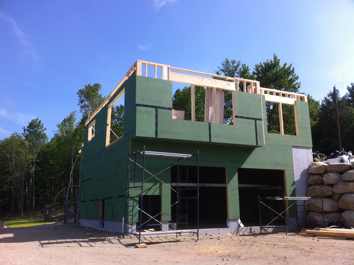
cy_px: 132
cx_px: 177
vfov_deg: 40.6
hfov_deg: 52.7
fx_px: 357
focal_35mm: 35
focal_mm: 3.85
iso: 80
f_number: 2.8
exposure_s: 1/973
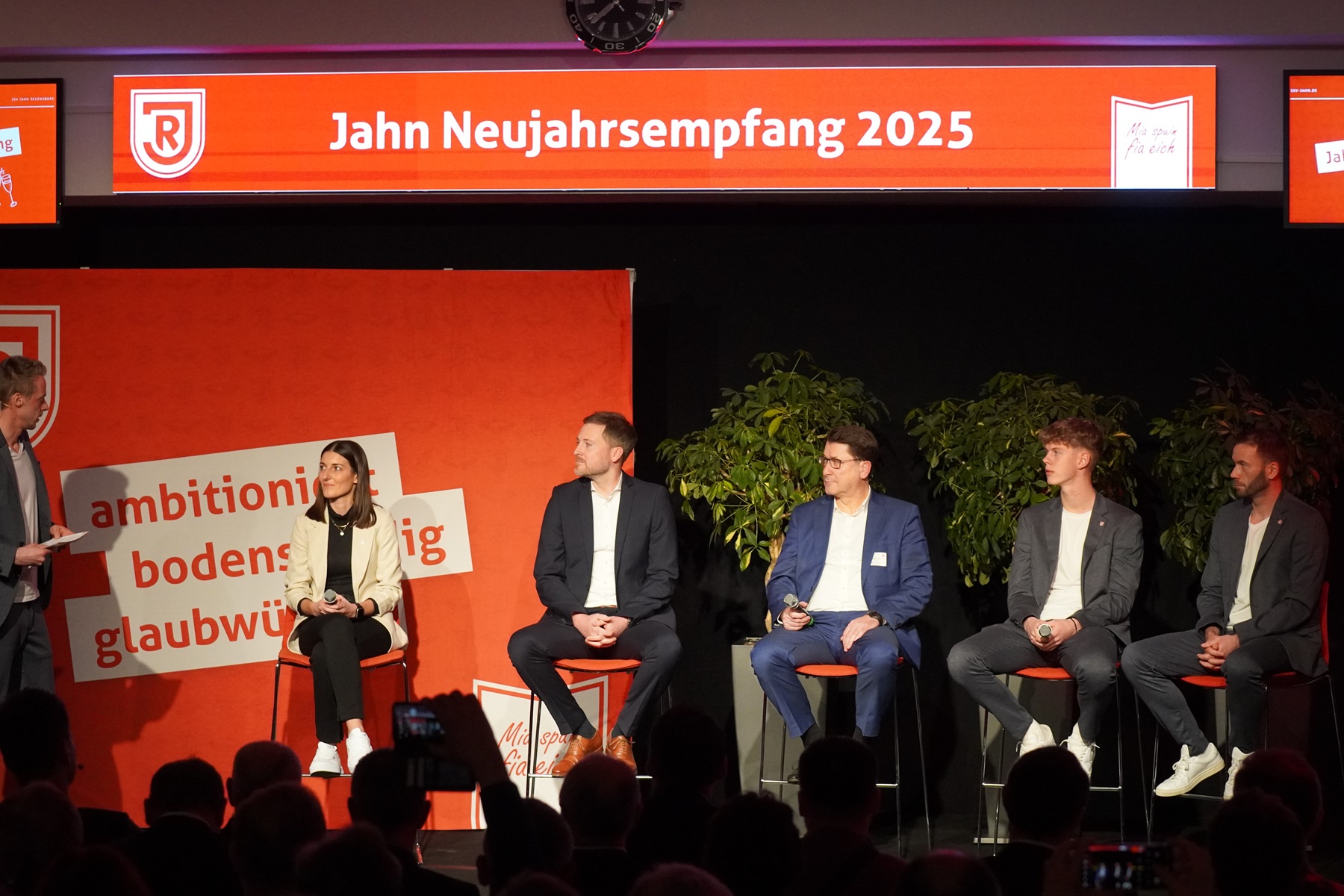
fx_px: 3920
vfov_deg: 13.0
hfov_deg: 19.5
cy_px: 448
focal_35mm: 105
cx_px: 672
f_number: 4
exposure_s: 1/160
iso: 3200
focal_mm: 70
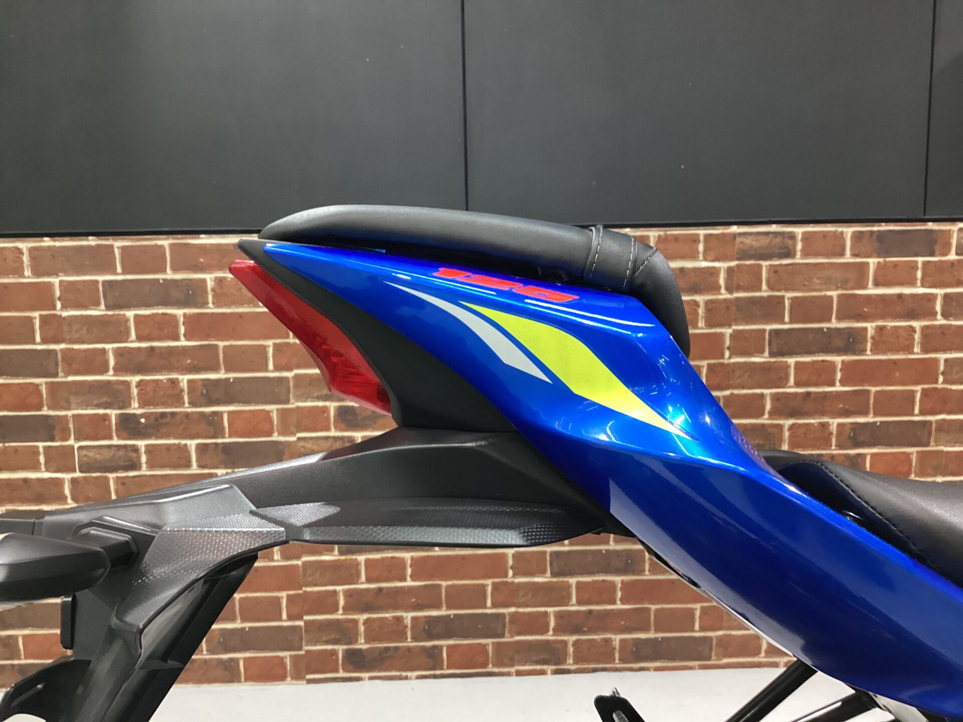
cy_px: 361
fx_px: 862
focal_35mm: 31
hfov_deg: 58.4
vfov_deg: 45.4
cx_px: 482
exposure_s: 1/40
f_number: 2.4
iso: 250
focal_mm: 3.3
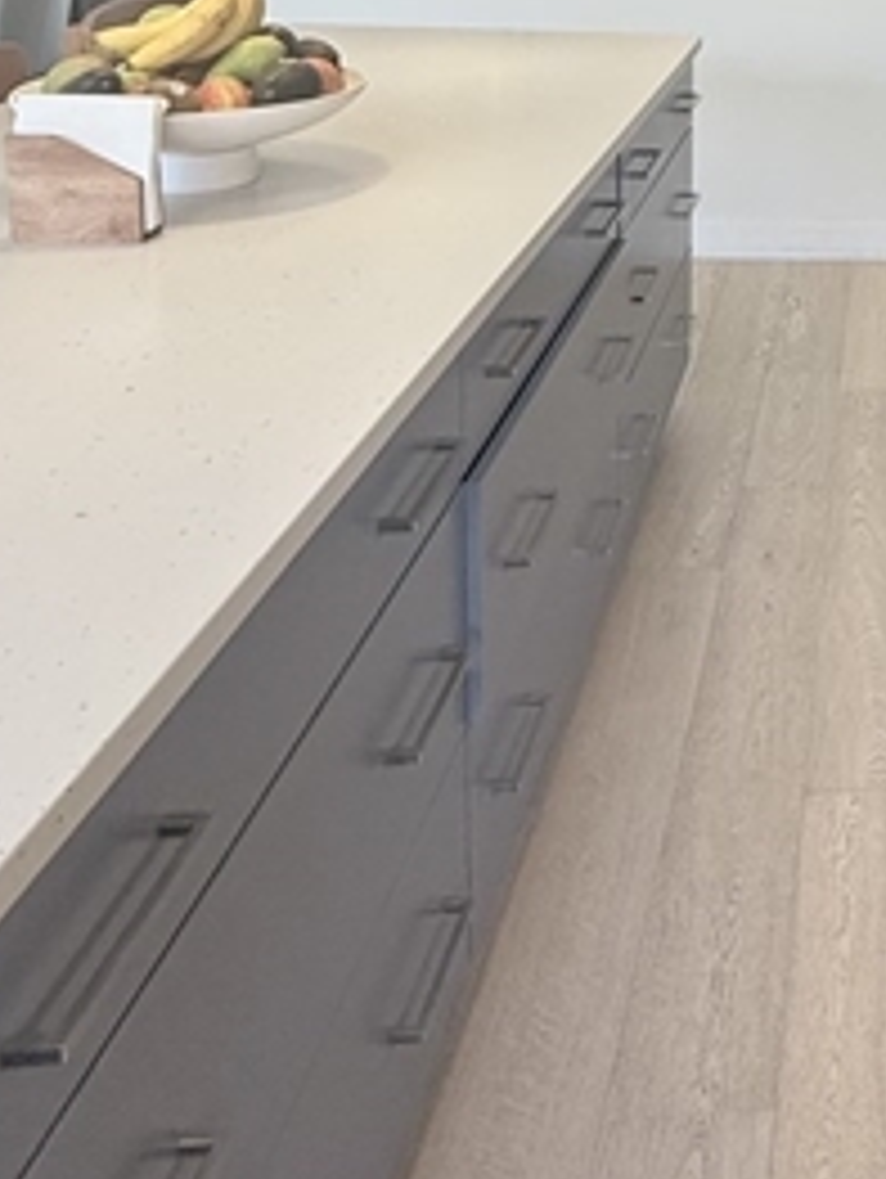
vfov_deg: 40.5
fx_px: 1397
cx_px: 1048
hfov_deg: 30.3
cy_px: 18
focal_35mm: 41
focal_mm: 2.22
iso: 250
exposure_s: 1/120
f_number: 2.2
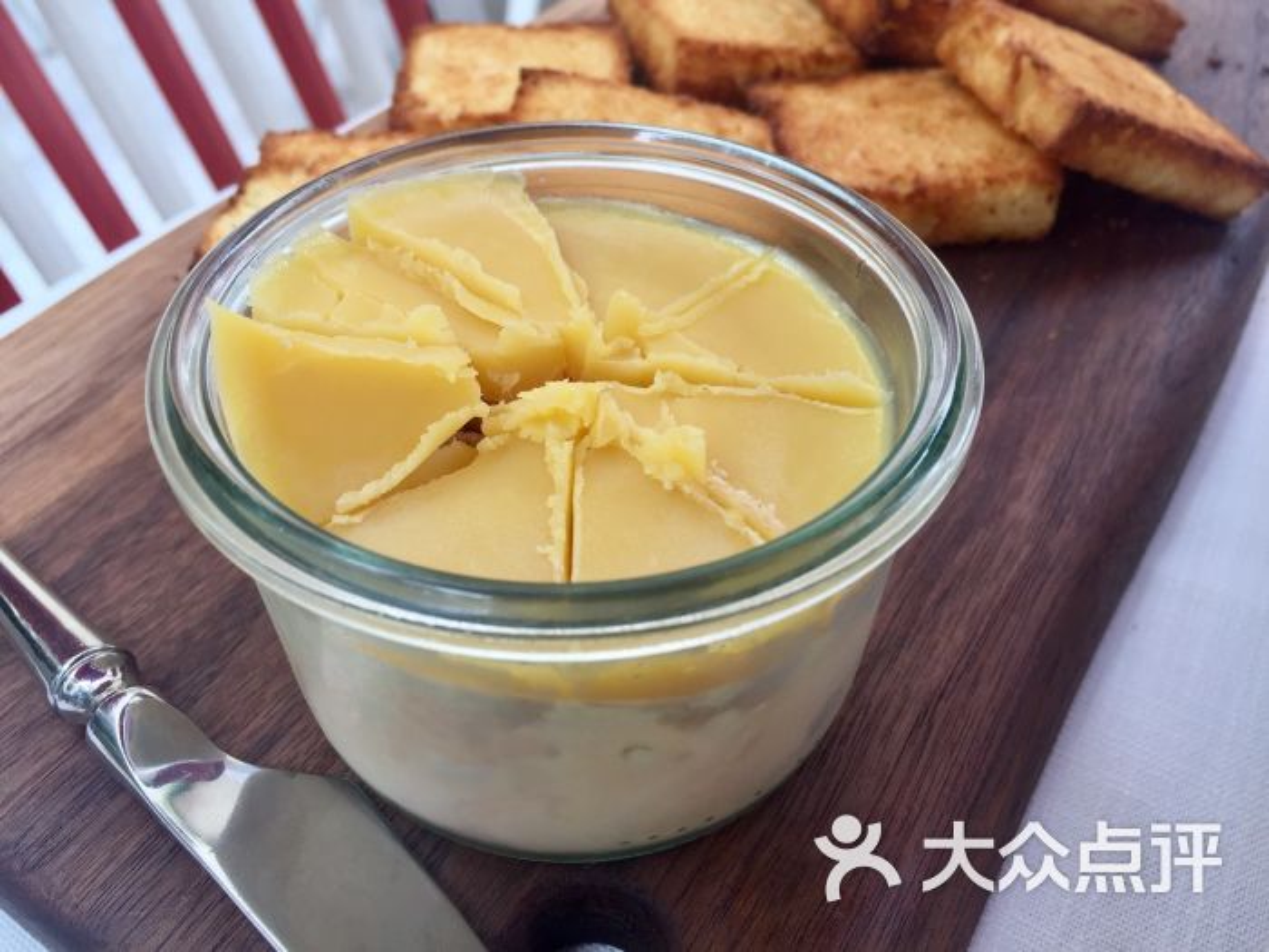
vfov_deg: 48.2
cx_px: 634
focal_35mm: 29
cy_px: 476
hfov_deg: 61.7
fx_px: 1063
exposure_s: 1/142
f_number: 2.2
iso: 32
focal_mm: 4.15
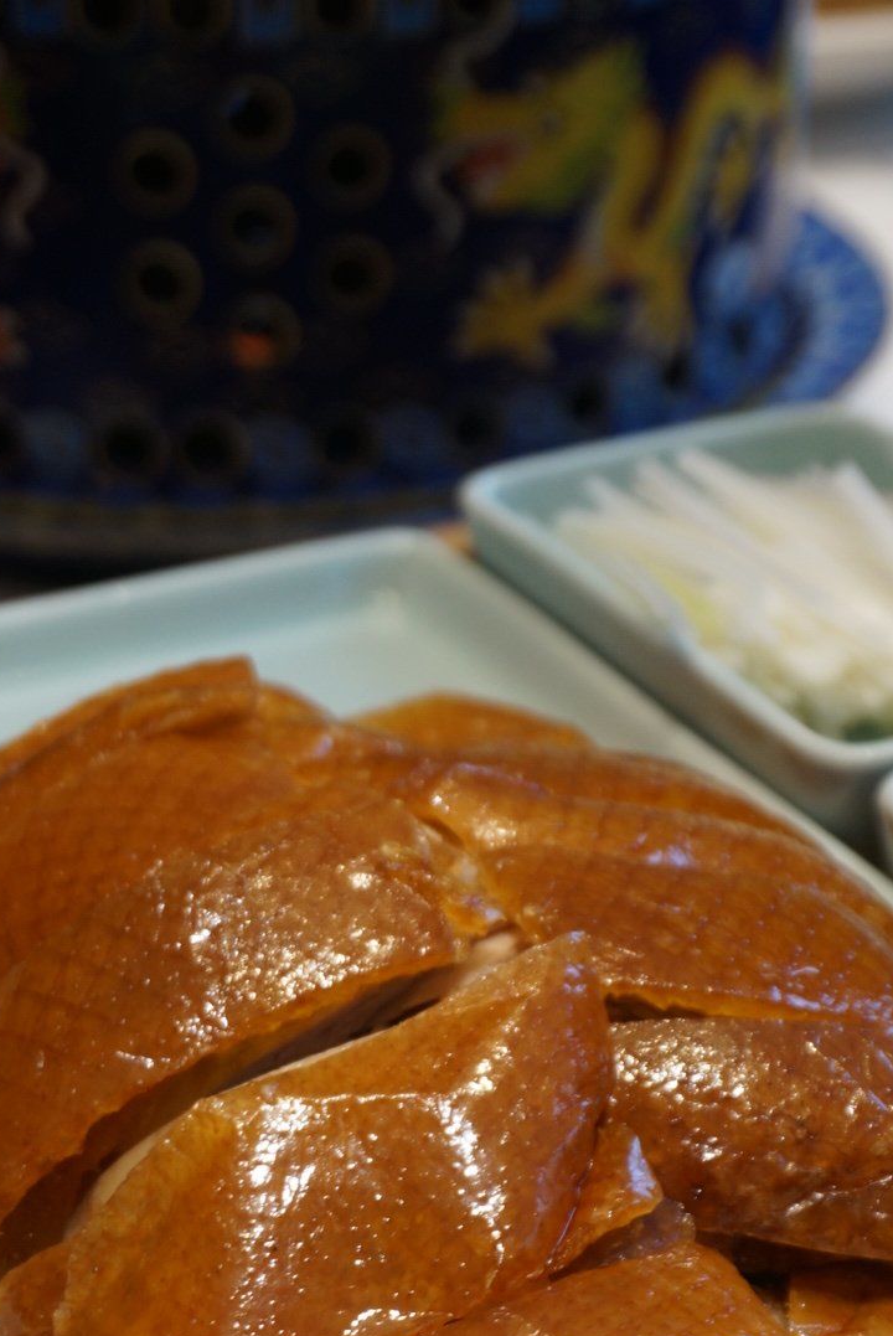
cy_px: 982
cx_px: 532
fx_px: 3259
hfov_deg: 15.6
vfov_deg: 23.0
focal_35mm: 88
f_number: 6.3
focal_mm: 39
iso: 400
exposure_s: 1/50
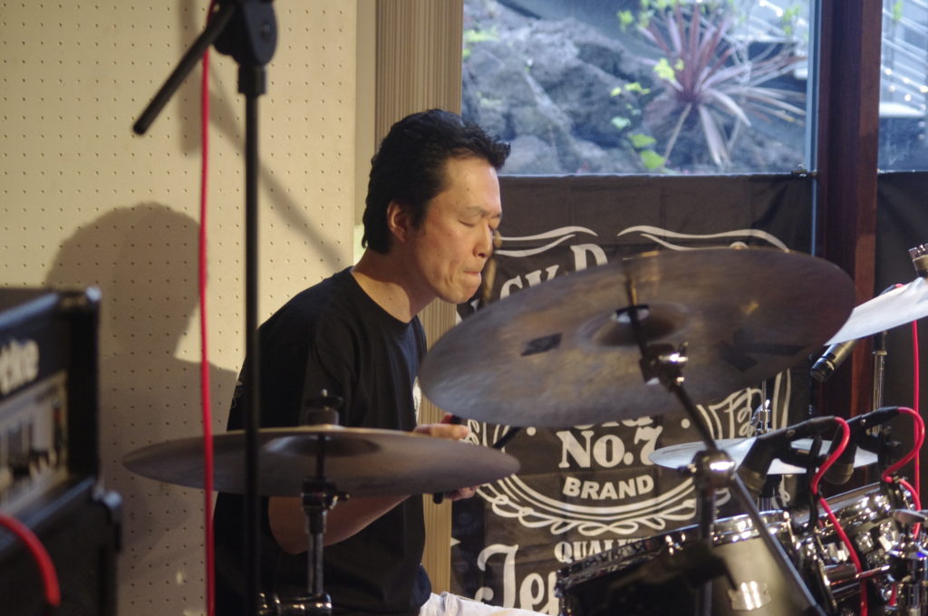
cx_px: 464
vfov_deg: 14.5
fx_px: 2420
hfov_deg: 21.7
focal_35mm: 94
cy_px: 308
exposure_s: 1/125
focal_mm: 62.5
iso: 1600
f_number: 4
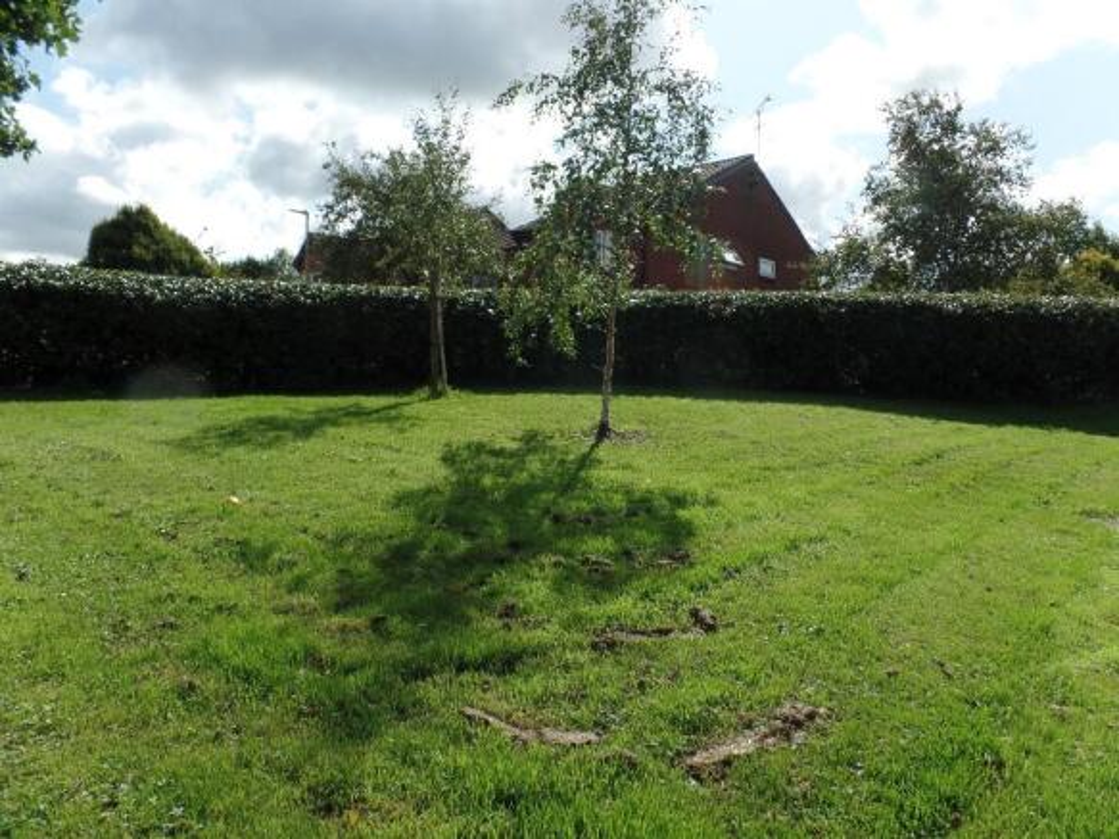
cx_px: 560
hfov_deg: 73.9
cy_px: 420
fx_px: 743
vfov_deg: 58.9
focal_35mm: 23
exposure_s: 1/1000
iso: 80
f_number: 3.5
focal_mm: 4.1
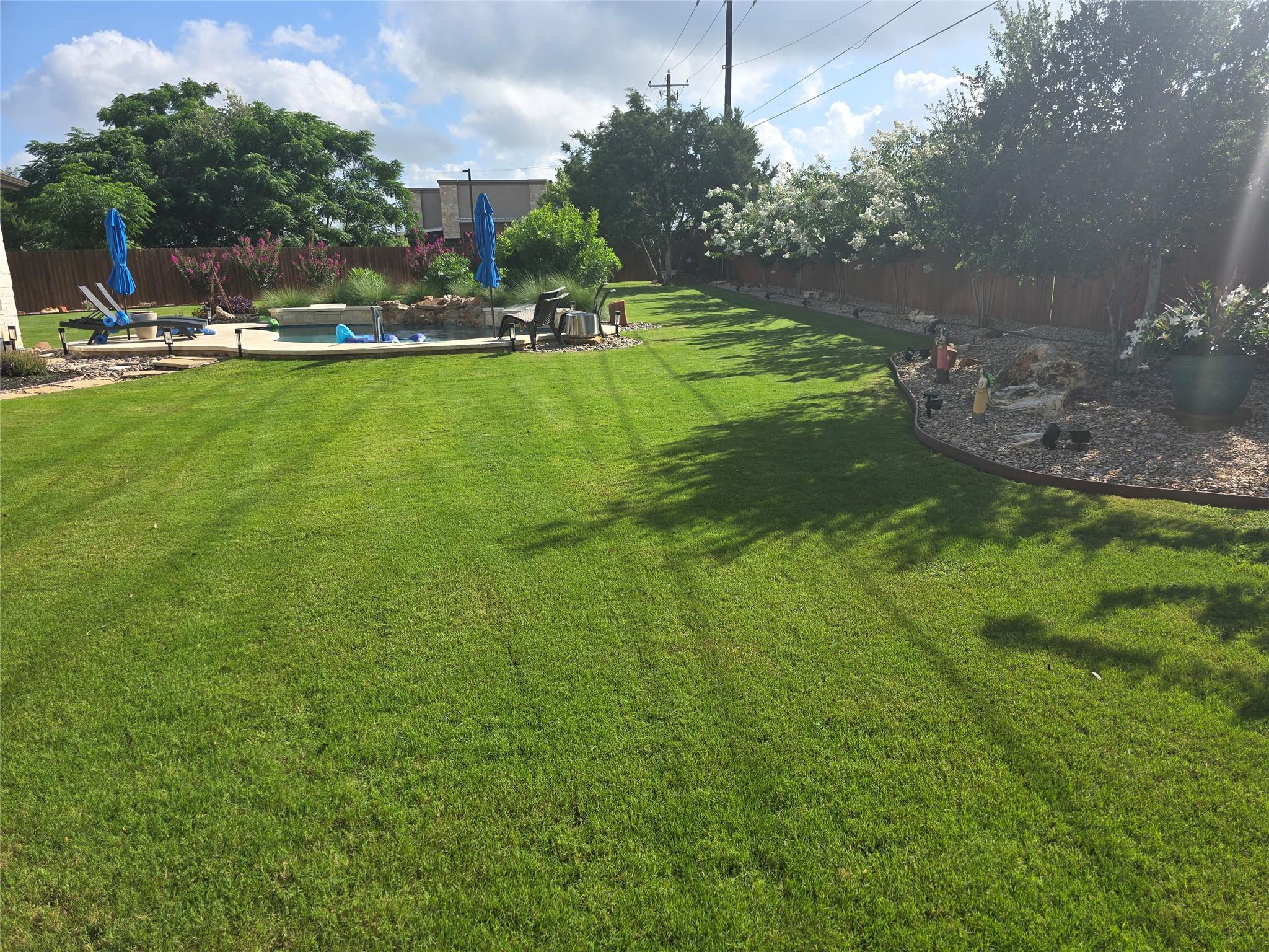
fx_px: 843
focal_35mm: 23
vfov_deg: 58.9
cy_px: 476
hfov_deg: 73.9
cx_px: 634
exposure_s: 1/648
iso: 12
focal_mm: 6.3
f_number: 1.7
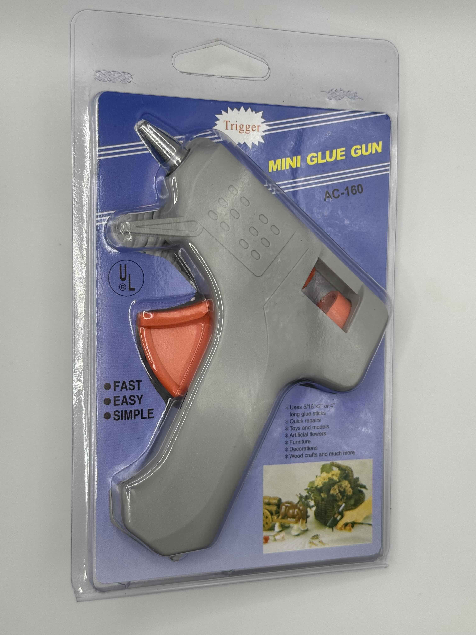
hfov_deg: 30.3
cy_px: 318
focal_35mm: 48
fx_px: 880
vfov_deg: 39.7
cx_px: 238
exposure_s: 1/627
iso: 64
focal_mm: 6.76
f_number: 1.78
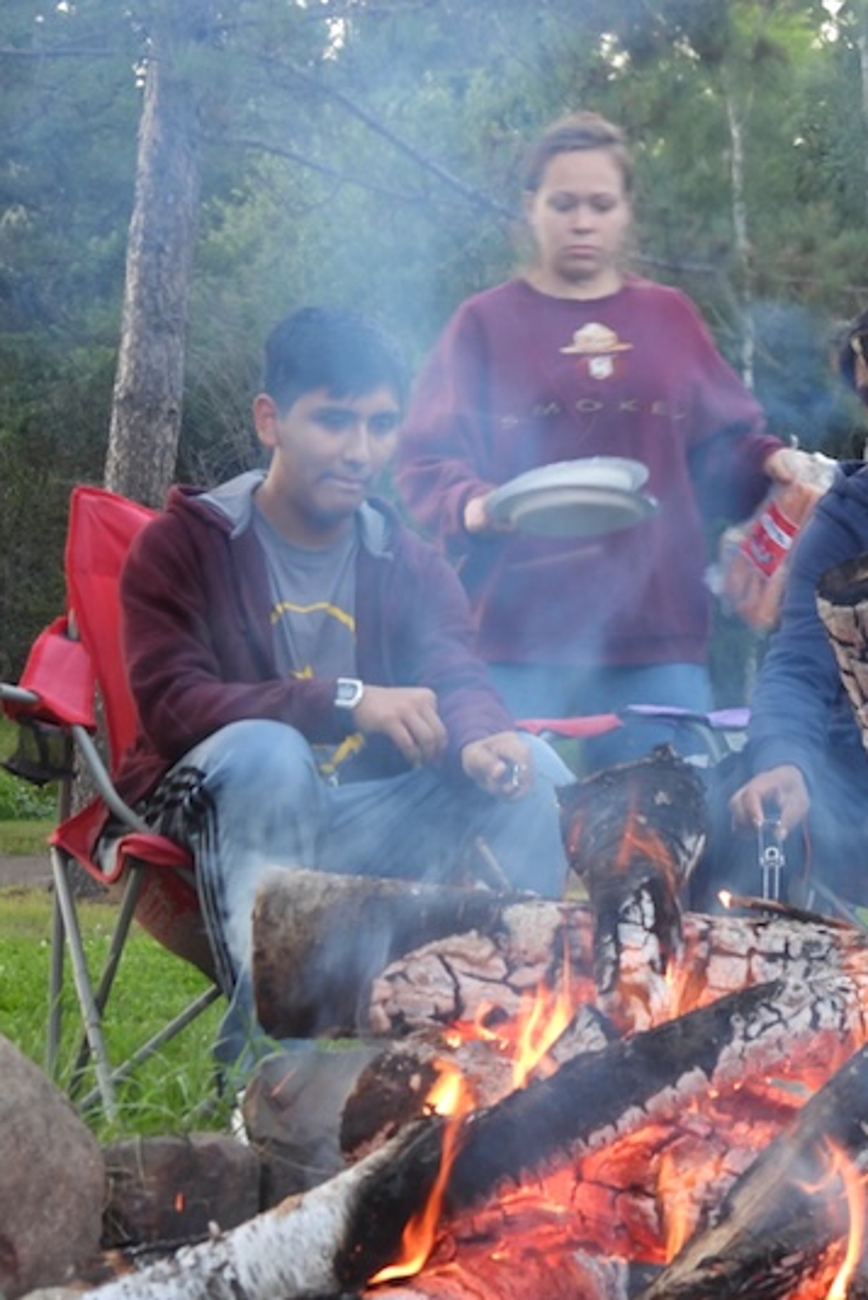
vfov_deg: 24.2
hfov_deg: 16.0
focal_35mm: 84
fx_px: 3036
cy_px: 646
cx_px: 810
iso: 180
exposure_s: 1/30
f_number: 3.5
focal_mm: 10.7
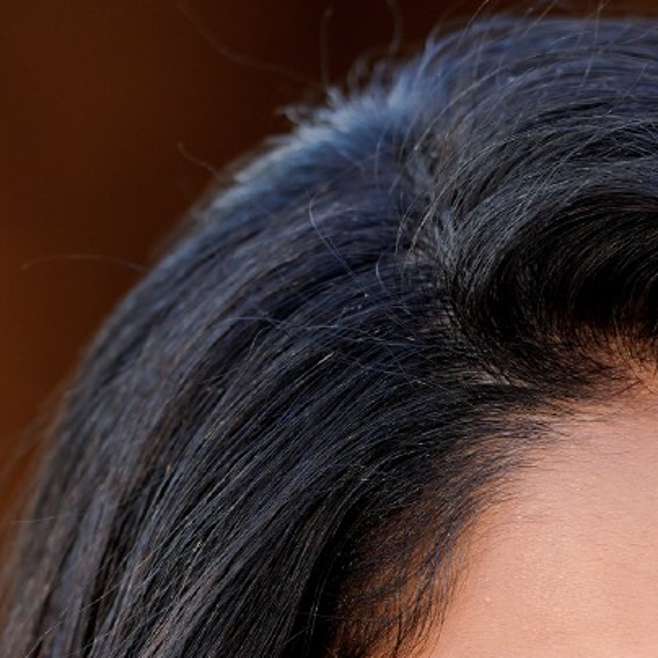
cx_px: 770
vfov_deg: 2.1
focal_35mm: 817
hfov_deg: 2.1
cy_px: 1507
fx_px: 17570
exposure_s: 1/160
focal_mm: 135
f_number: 2.5
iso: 125
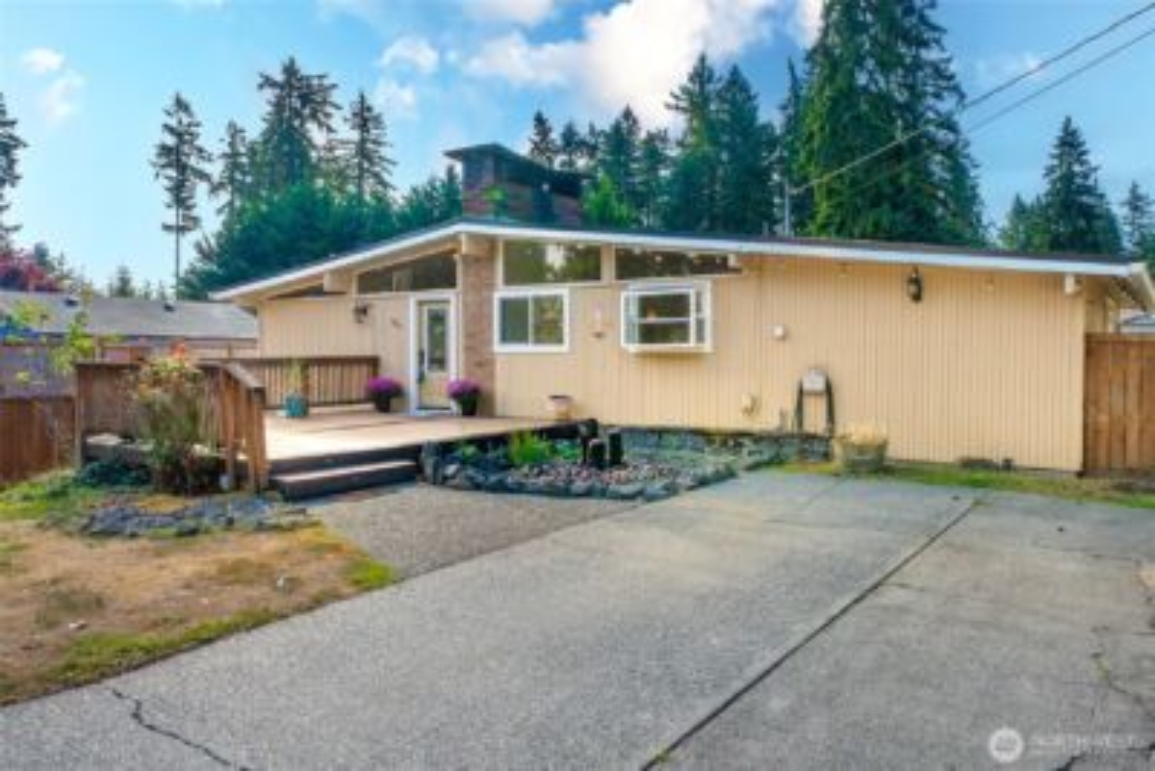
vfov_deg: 55.1
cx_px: 578
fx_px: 738
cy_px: 386
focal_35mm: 23
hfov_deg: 76.1
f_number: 7.1
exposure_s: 1/80
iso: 80
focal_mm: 23
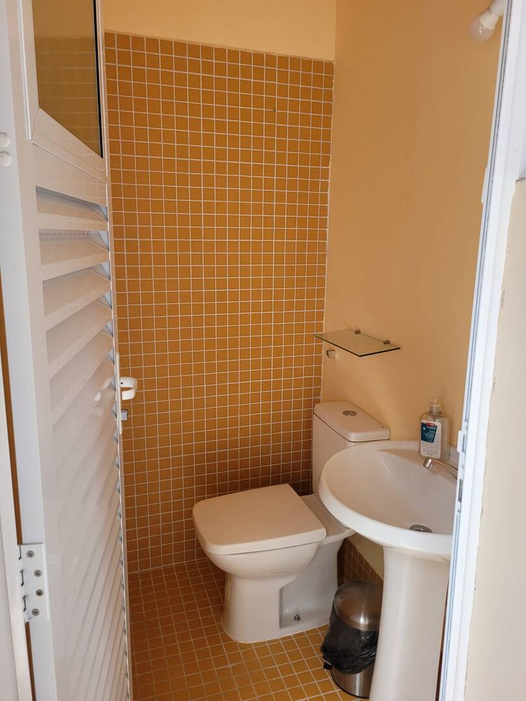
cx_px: 263
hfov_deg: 53.1
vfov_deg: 67.3
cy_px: 350
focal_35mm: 26
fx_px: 527
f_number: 1.8
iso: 200
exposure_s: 1/120
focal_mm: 5.4
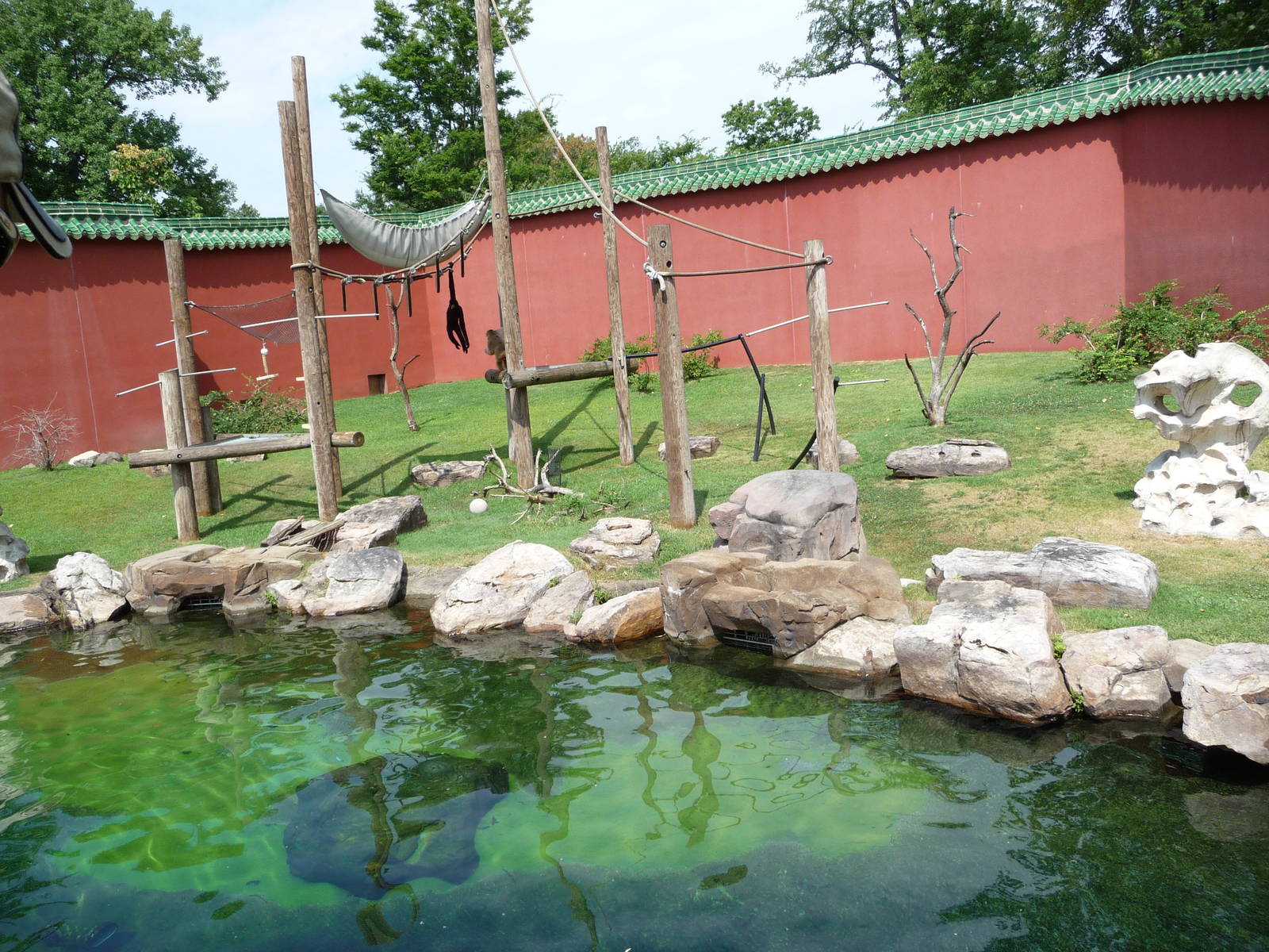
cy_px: 476
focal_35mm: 28
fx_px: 1026
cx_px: 634
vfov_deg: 49.7
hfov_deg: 63.4
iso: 100
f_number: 3.3
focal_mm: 4.7
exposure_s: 1/640
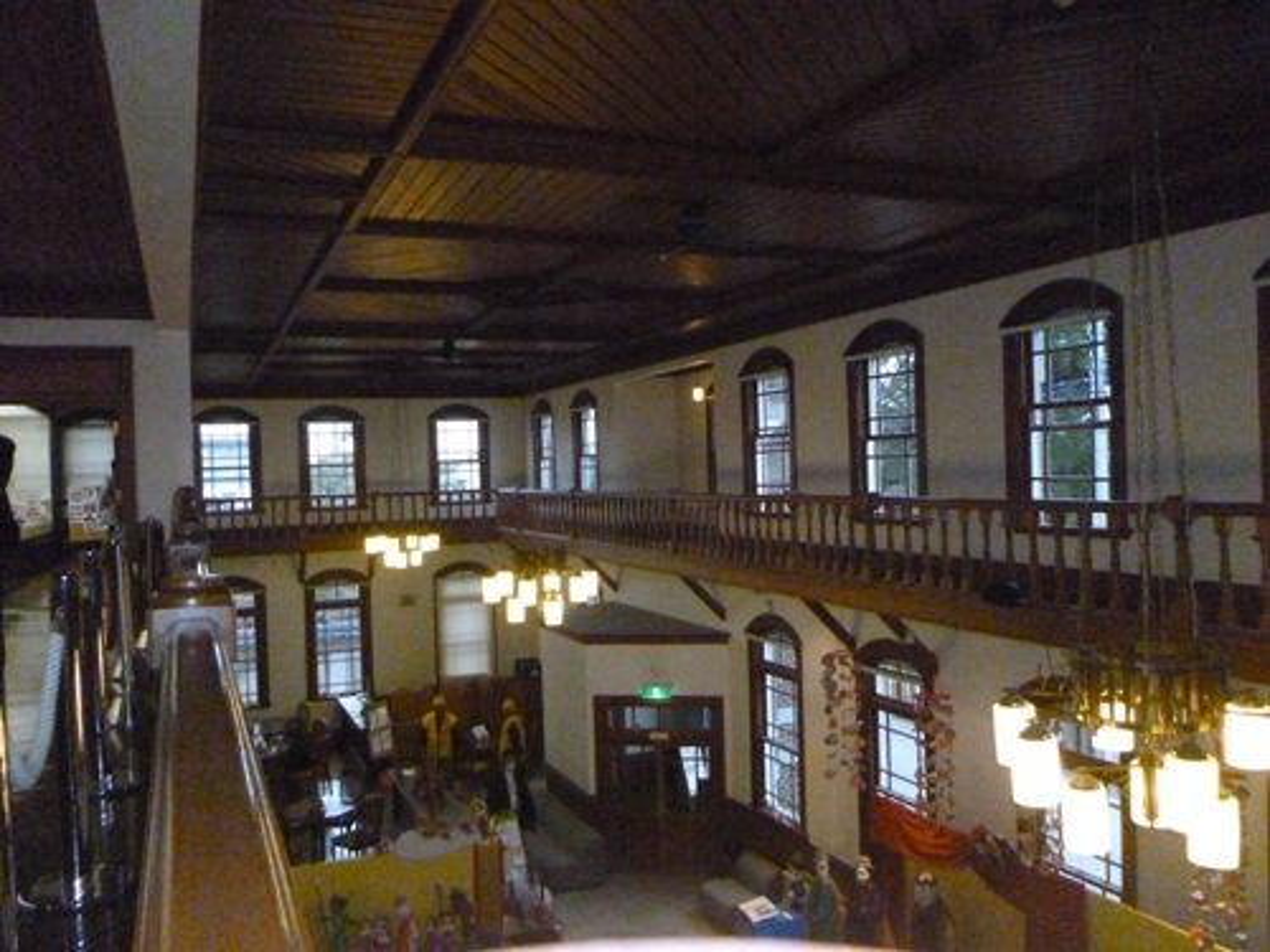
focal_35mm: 28
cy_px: 476
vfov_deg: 49.7
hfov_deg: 63.4
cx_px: 635
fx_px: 1027
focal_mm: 5
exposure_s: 1/60
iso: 1000
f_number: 3.1
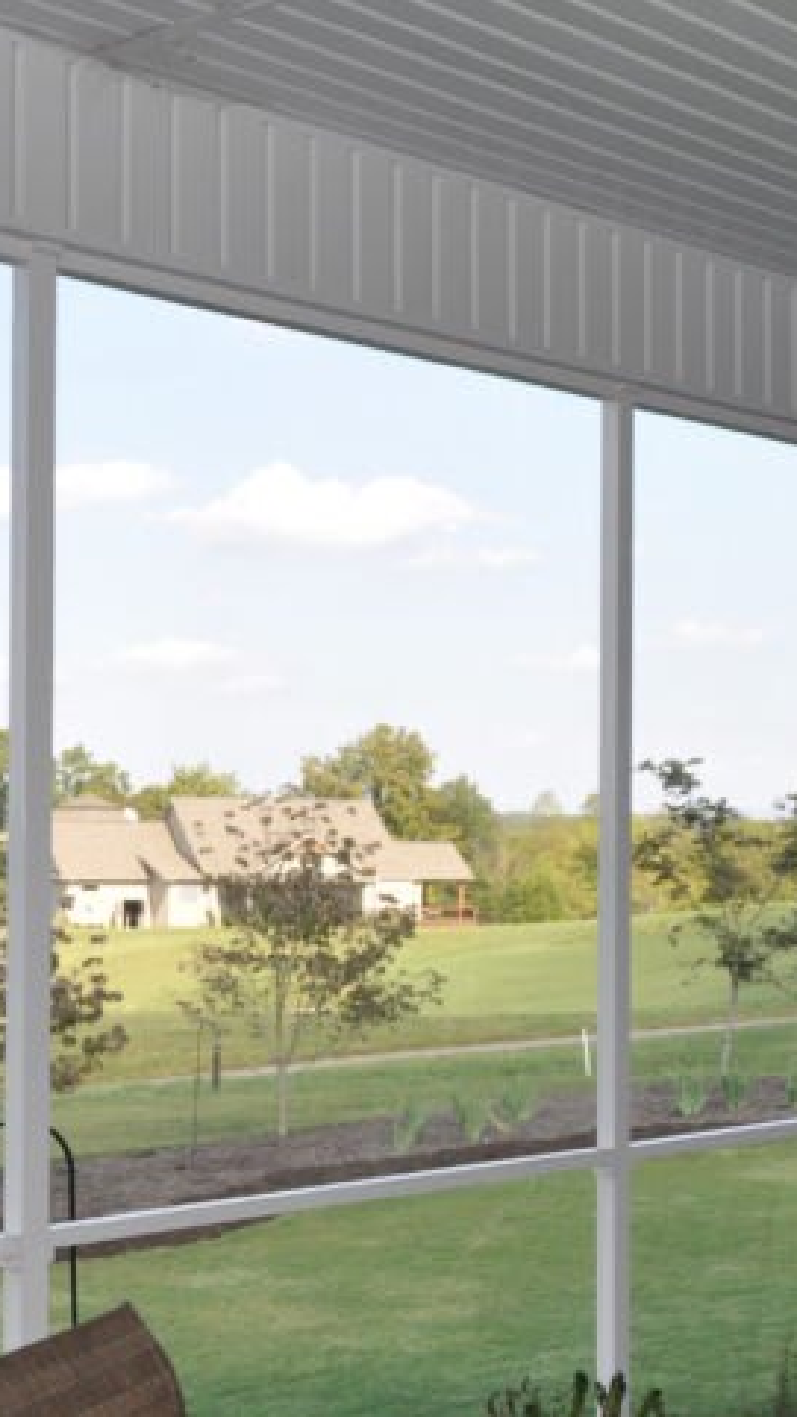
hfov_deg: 19.2
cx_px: 879
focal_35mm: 60
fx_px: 2255
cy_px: 806
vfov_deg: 34.8
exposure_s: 1/200
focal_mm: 18
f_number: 6.3
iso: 200
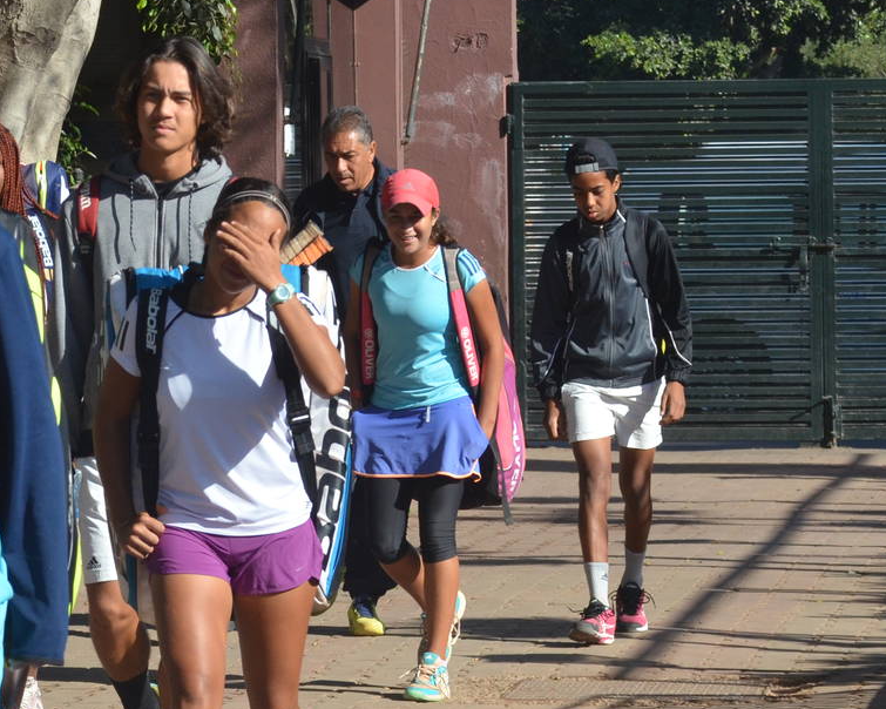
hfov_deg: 7.7
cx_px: -97
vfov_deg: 6.2
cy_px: 569
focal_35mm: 250
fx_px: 6556
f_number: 7.1
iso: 500
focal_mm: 70
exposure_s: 1/800
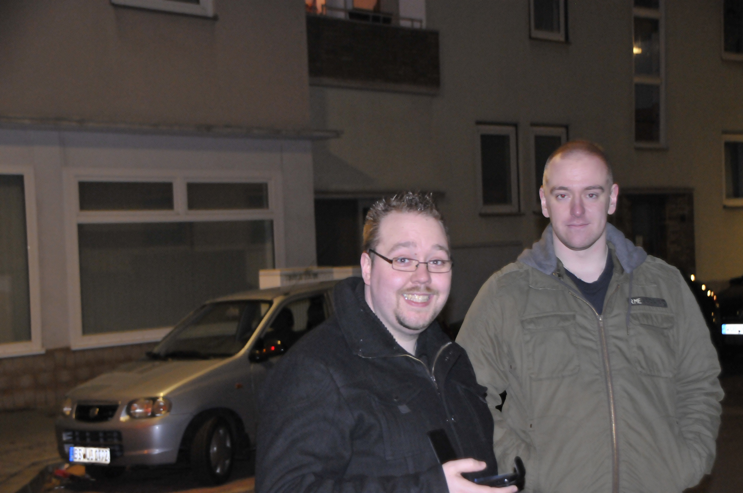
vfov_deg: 19.7
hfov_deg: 29.3
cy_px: 246
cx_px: 372
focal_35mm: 69
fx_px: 1422
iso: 1600
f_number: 4.5
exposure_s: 1/13
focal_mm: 46
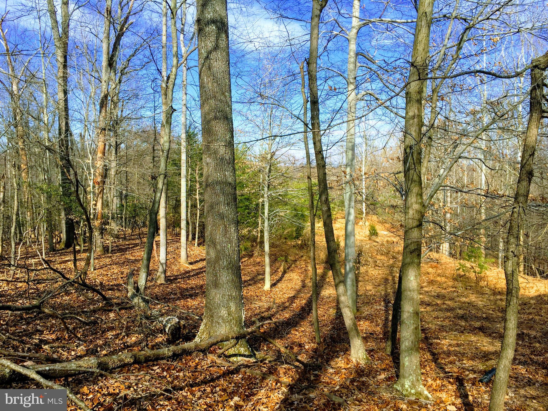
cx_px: 274
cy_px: 206
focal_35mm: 29
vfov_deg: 48.2
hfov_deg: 61.7
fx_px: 459
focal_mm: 4.15
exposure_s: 1/1199
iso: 32
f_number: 2.2
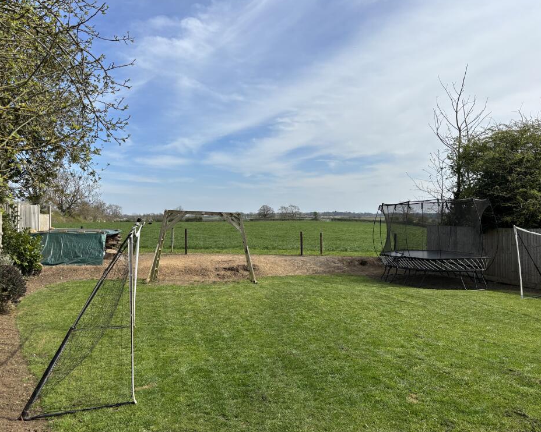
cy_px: 217
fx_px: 448
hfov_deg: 62.2
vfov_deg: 51.5
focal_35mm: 28
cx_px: 269
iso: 50
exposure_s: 1/4082
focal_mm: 5.96
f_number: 1.6
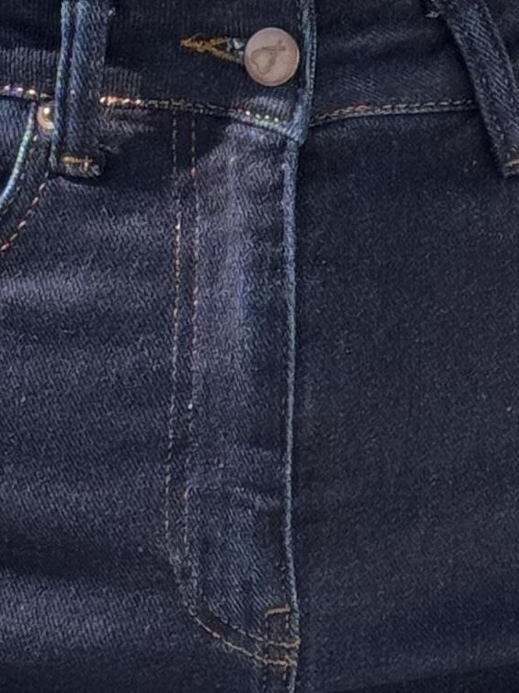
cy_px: 304
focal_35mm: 254
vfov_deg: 7.8
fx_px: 5080
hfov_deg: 5.8
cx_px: 264
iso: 64
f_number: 1.78
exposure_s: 1/531
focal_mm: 6.76
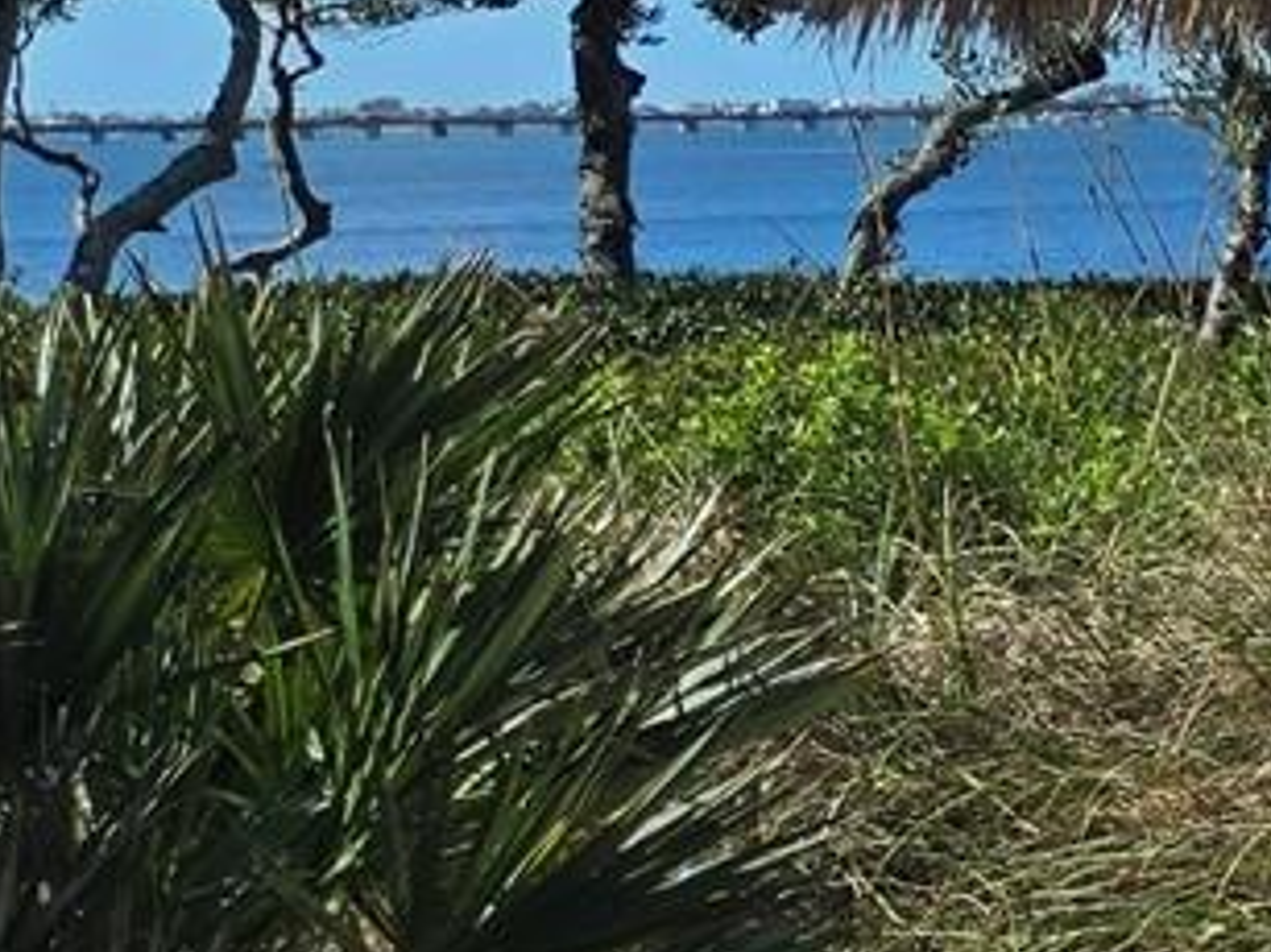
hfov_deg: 12.8
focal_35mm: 120
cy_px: 414
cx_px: 2997
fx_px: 4404
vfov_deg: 12.3
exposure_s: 1/2500
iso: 25
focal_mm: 5.4
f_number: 1.8
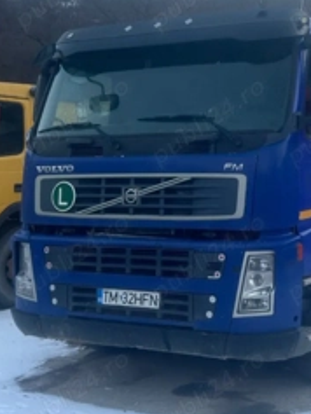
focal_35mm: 59
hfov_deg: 24.5
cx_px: 243
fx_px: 706
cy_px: 143
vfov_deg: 32.5
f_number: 1.78
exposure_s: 1/121
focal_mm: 6.76
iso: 80
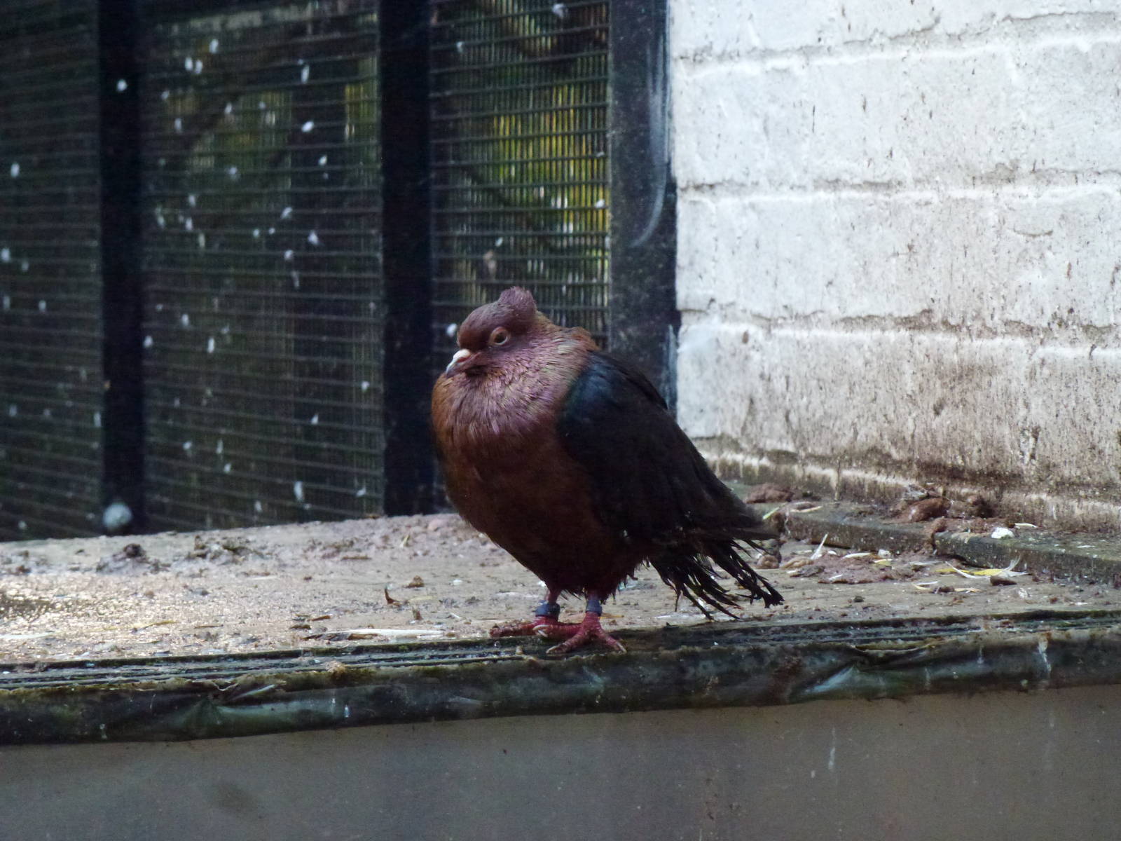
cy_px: 420
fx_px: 6930
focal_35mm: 214
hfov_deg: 9.2
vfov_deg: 6.9
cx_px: 560
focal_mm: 38.3
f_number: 5.5
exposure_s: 1/50
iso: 800
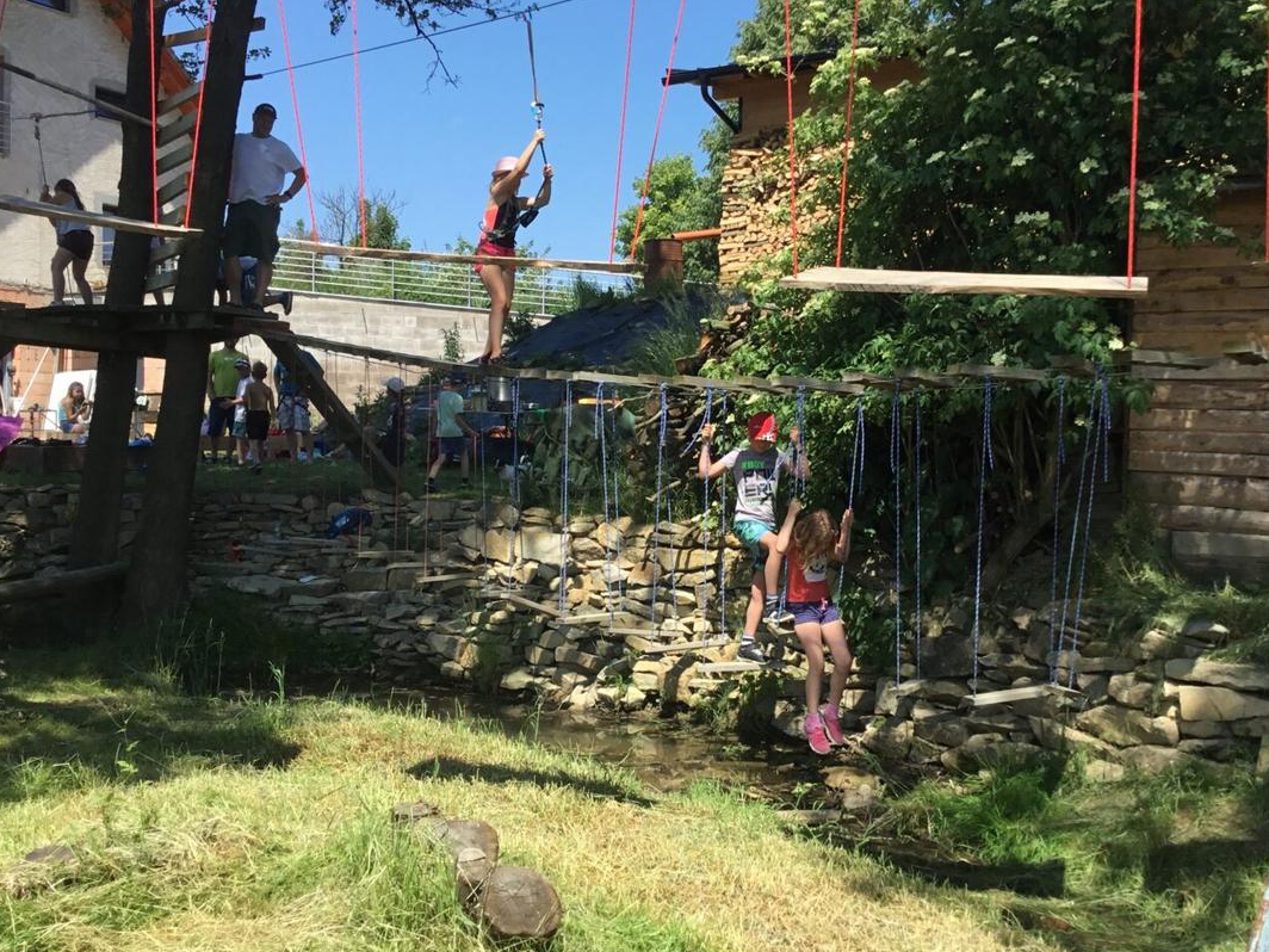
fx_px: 1430
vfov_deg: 36.8
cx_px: 631
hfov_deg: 47.9
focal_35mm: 39
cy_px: 472
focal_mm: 3.3
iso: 25
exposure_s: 1/799
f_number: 2.4
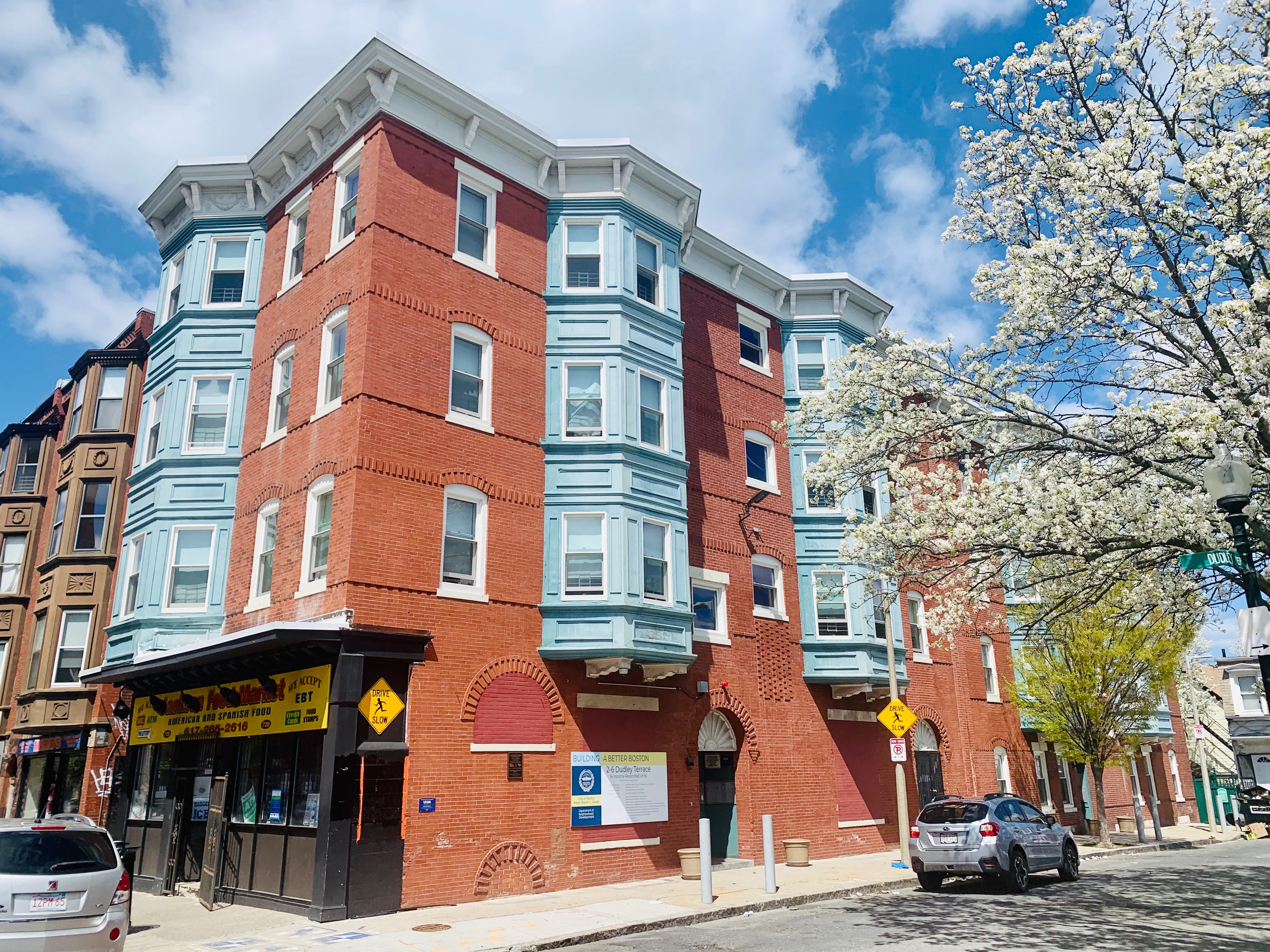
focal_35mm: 26
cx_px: 635
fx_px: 954
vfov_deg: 53.1
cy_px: 476
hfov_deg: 67.3
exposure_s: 1/2915
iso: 25
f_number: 1.8
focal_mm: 4.25
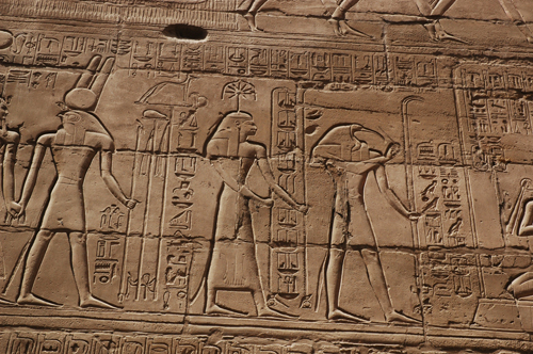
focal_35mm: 72
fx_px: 1065
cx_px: 266
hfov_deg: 28.1
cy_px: 177
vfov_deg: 18.9
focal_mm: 48
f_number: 10
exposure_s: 1/400
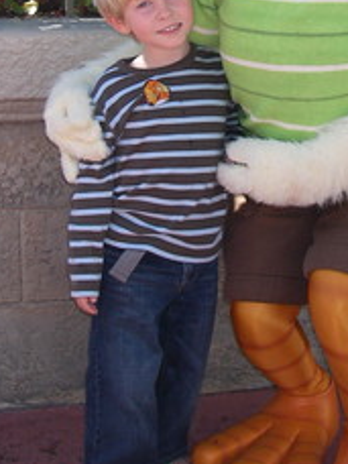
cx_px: 258
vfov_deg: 23.8
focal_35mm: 80
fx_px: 1072
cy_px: 55
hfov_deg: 18.3
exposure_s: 1/200
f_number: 3.3
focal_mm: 6.3
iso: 64
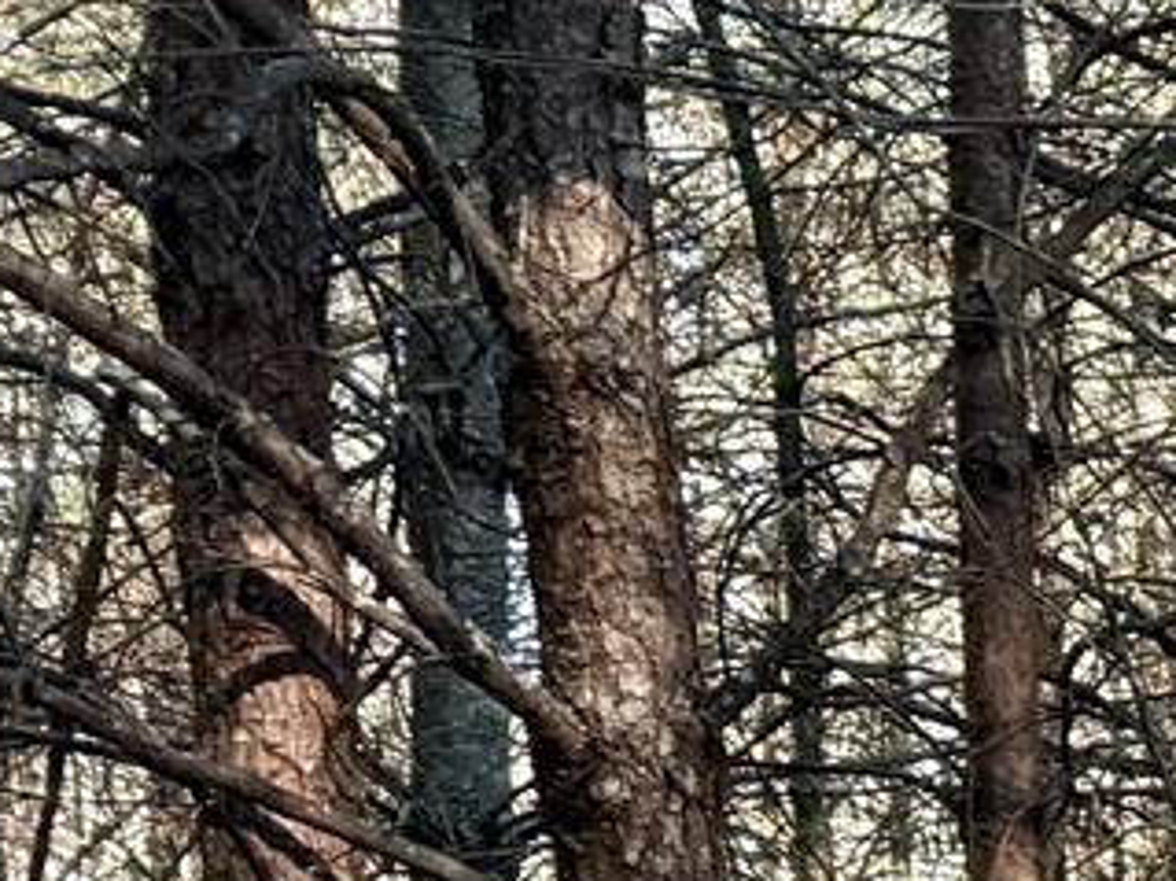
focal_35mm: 154
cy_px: 1345
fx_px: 5230
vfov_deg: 9.4
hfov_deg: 9.7
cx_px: 3609
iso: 80
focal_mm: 6.76
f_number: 1.78
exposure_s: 1/160
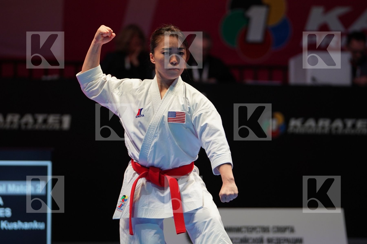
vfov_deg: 5.8
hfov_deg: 8.7
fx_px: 2426
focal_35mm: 238
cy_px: 122
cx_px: 184
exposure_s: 1/500
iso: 800
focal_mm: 159
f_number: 2.8
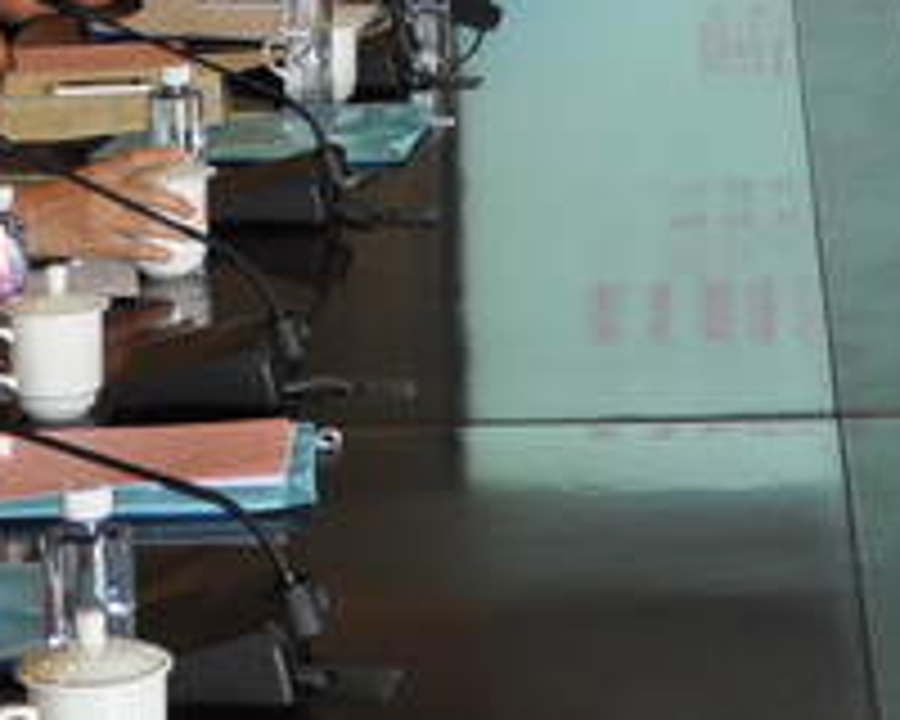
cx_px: 976
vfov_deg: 10.2
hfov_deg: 12.9
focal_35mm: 147
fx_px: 3925
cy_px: -248
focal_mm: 21
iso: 360
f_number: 4
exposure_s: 1/80
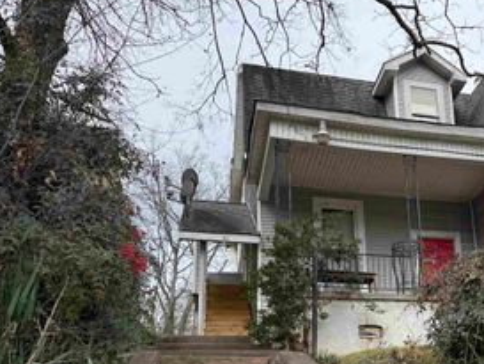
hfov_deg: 40.6
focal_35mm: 44
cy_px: 264
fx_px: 615
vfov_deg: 32.4
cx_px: 406
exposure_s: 1/1139
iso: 80
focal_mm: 6.76
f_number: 1.78
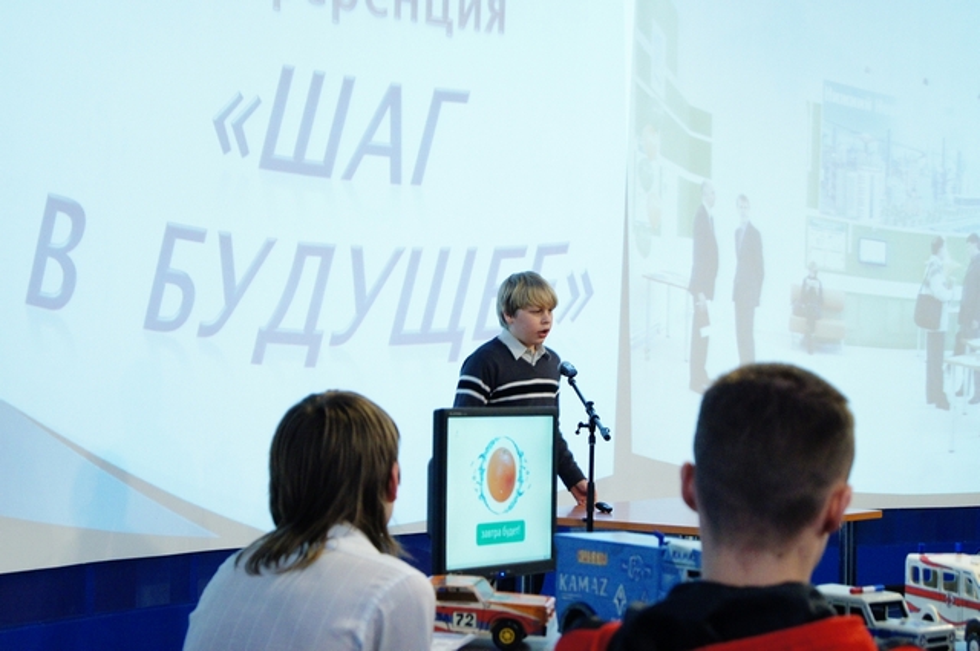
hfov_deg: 24.6
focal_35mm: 82
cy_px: 326
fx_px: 2243
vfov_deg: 16.5
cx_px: 490
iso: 1600
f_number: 5.6
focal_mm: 55
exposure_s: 1/20
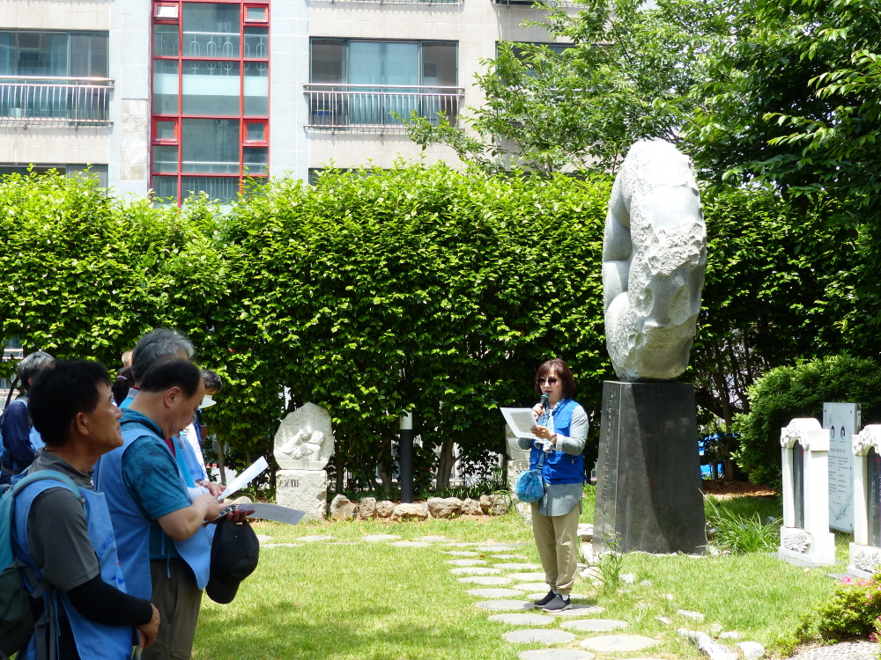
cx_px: 440
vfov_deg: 27.0
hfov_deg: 35.5
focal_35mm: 54
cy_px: 330
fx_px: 1374
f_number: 4
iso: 100
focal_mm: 9.8
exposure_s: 1/250
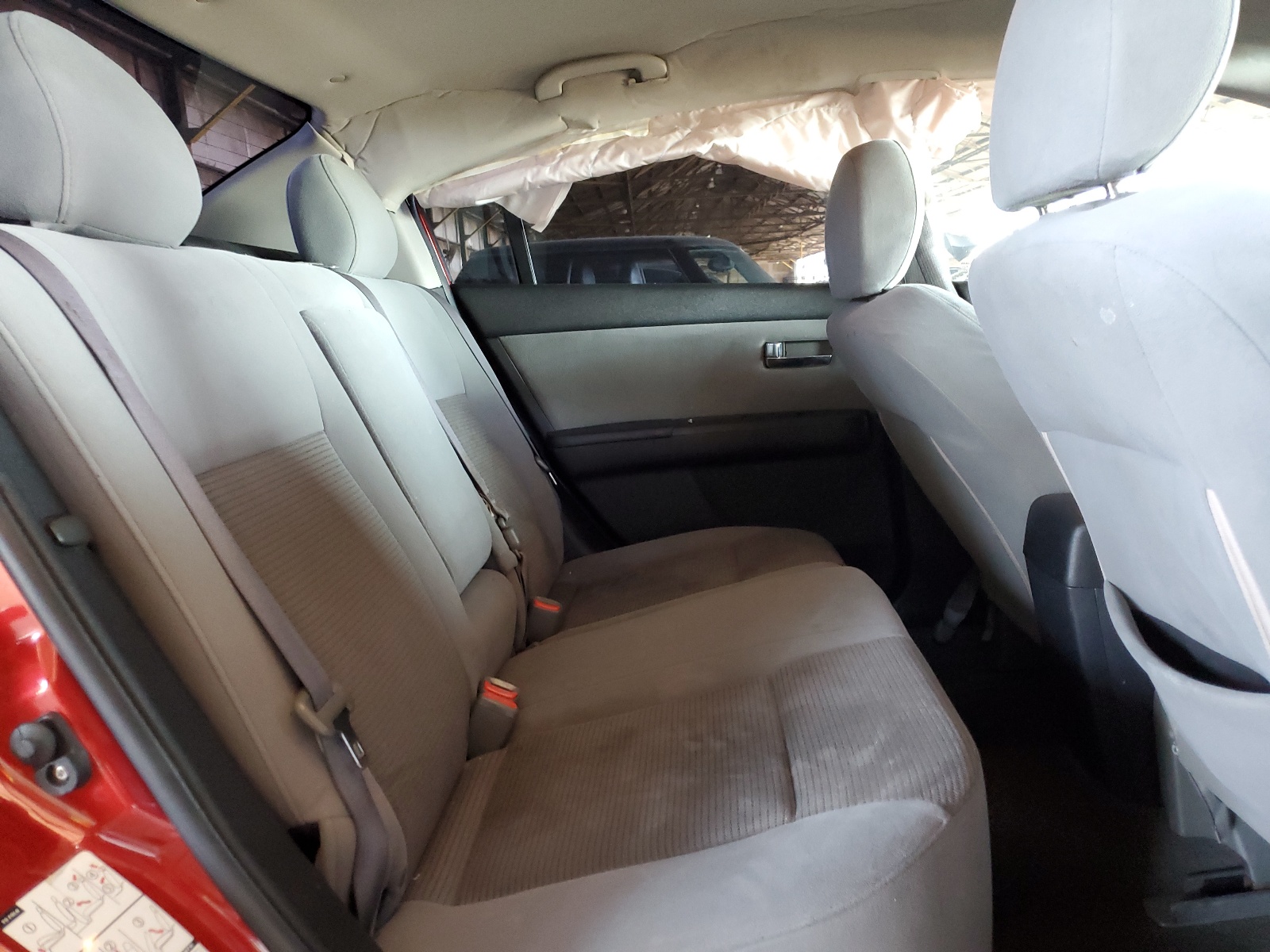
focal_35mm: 26
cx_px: 635
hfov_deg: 67.3
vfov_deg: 53.1
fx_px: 954
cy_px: 476
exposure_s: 1/30
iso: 329
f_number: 1.5
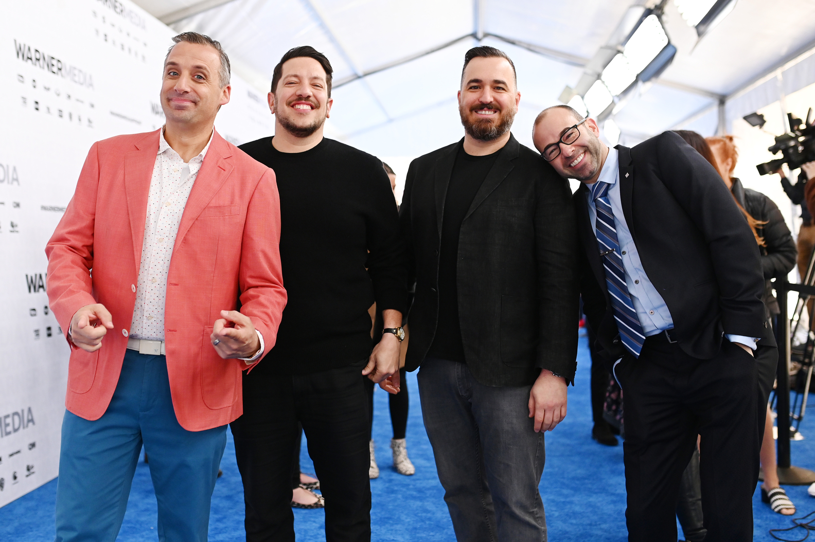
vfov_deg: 37.8
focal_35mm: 35
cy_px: 271
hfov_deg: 54.5
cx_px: 408
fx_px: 792
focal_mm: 35
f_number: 2.8
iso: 2000
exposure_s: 1/1600
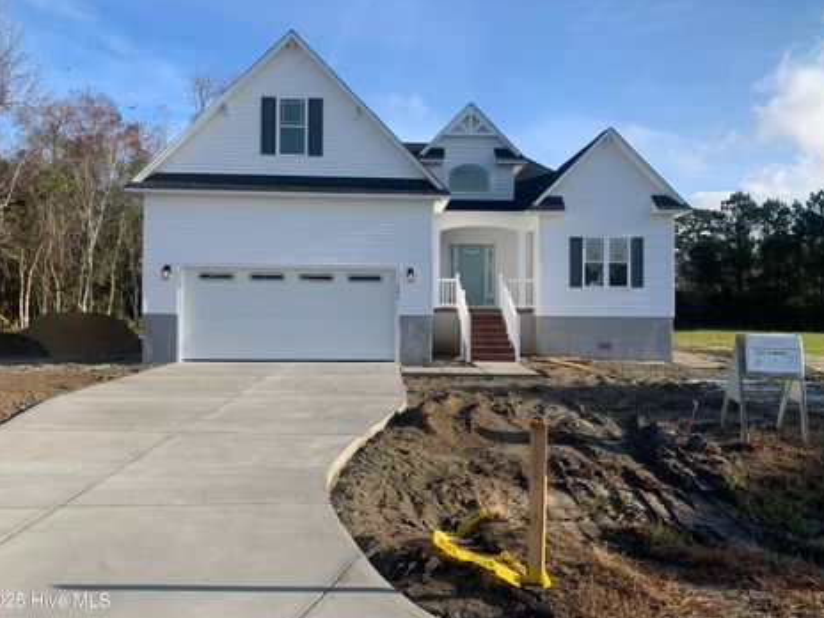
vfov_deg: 49.7
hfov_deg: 63.4
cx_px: 412
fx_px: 667
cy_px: 297
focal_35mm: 28
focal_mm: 4.25
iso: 25
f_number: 1.8
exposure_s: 1/1585
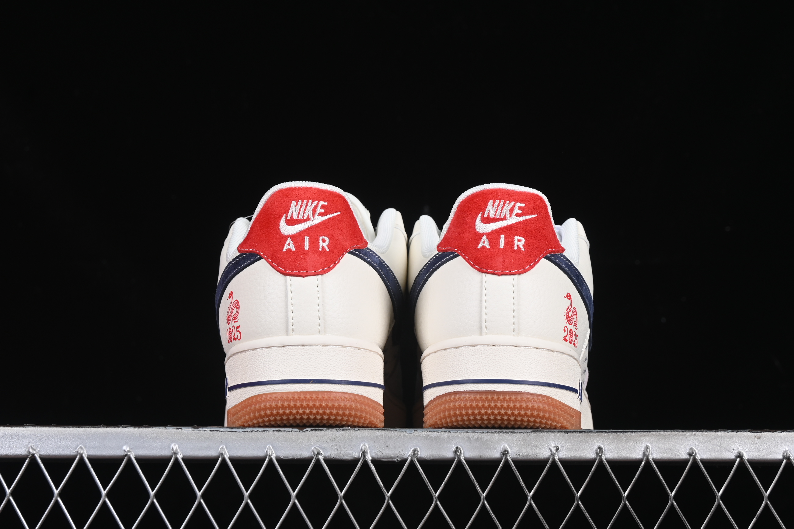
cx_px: 405
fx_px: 1764
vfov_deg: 17.1
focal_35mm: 80
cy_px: 254
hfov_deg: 25.4
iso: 160
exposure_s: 1/80
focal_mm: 50
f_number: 8
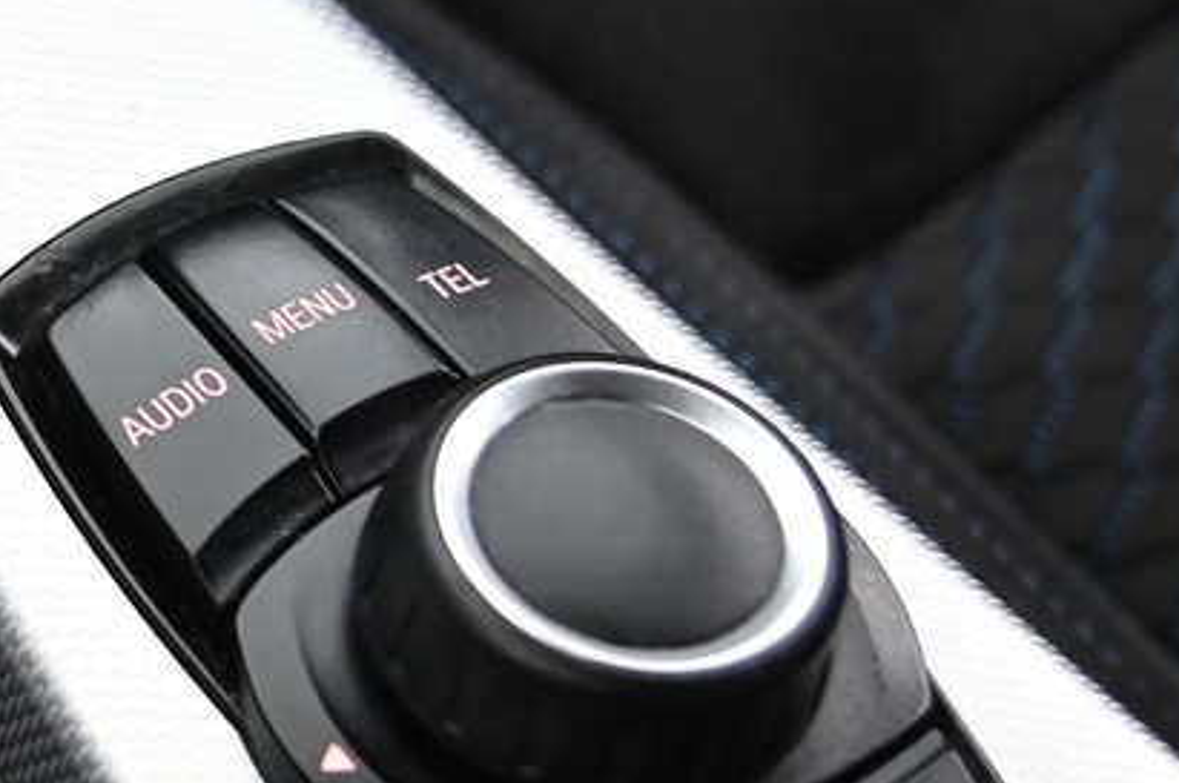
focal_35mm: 174
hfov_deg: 11.3
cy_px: 135
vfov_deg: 7.9
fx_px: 5692
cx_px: -680
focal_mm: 44
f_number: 4
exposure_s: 1/13
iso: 2000
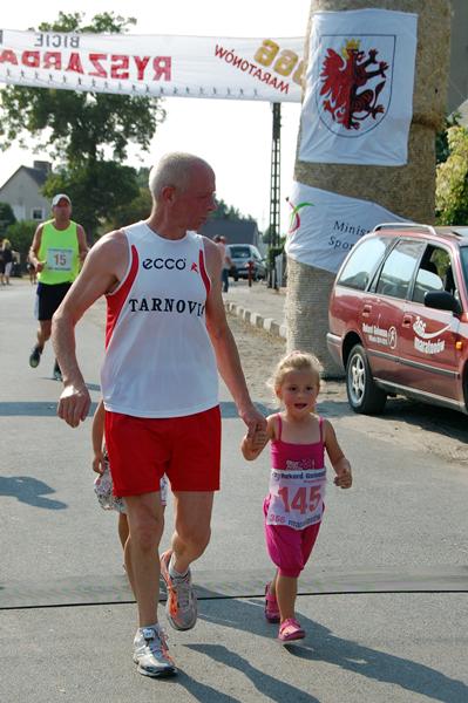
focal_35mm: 69
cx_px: 234
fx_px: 1348
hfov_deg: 19.7
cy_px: 352
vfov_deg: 29.3
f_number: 9
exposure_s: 1/320
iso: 200
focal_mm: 46
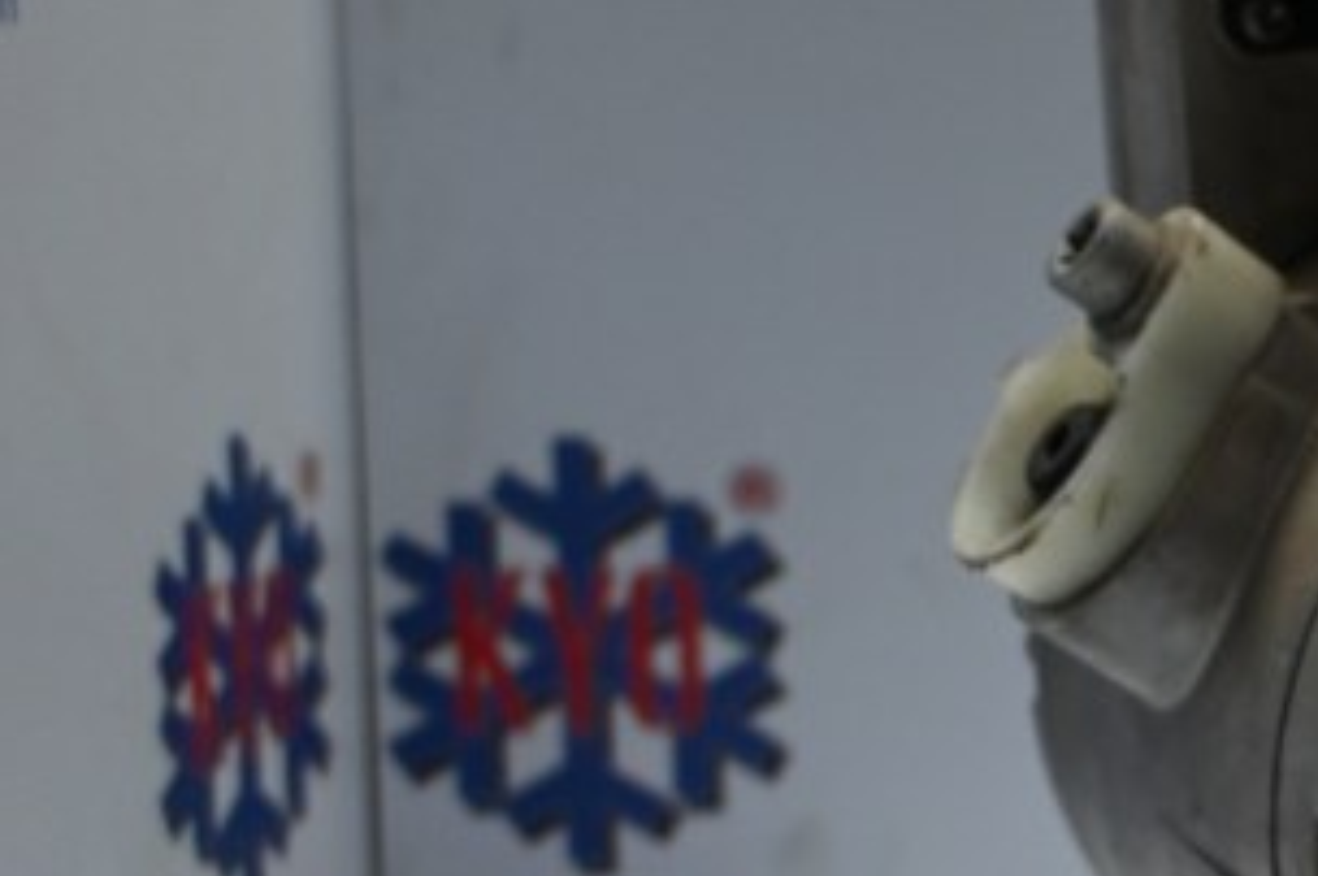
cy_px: 575
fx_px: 3974
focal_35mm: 109
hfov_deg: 17.6
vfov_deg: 12.6
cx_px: 1717
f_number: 4.5
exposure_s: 1/125
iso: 800
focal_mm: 27.5
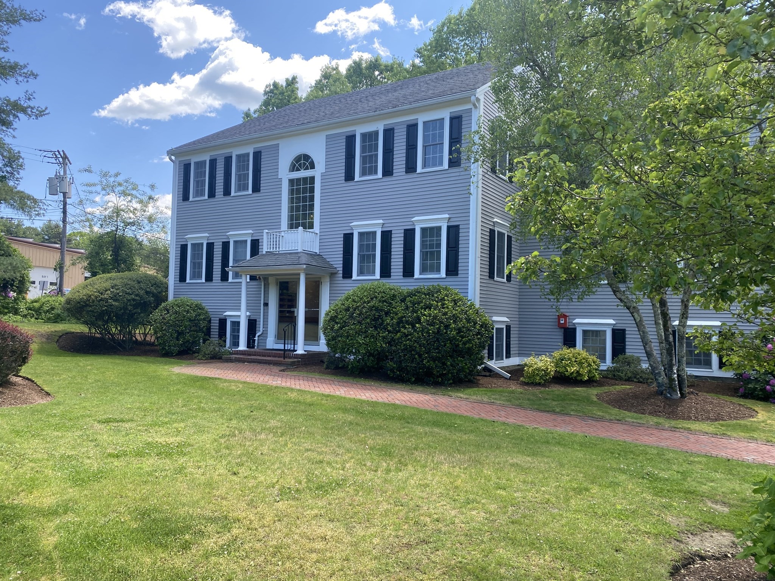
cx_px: 388
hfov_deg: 67.3
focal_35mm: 26
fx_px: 582
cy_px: 290
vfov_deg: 53.1
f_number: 1.8
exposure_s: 1/573
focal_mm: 4.25
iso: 32
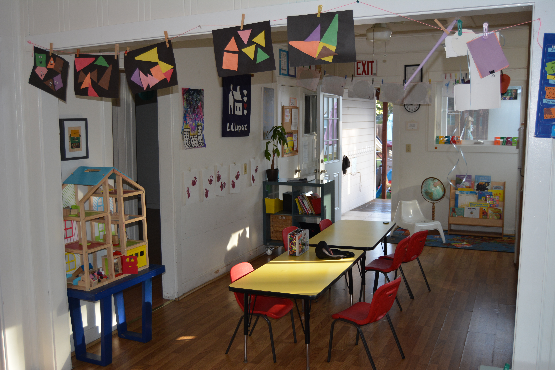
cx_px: 278
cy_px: 185
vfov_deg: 38.4
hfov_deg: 55.1
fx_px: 532
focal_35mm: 34
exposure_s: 1/125
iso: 400
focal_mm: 23
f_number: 3.8
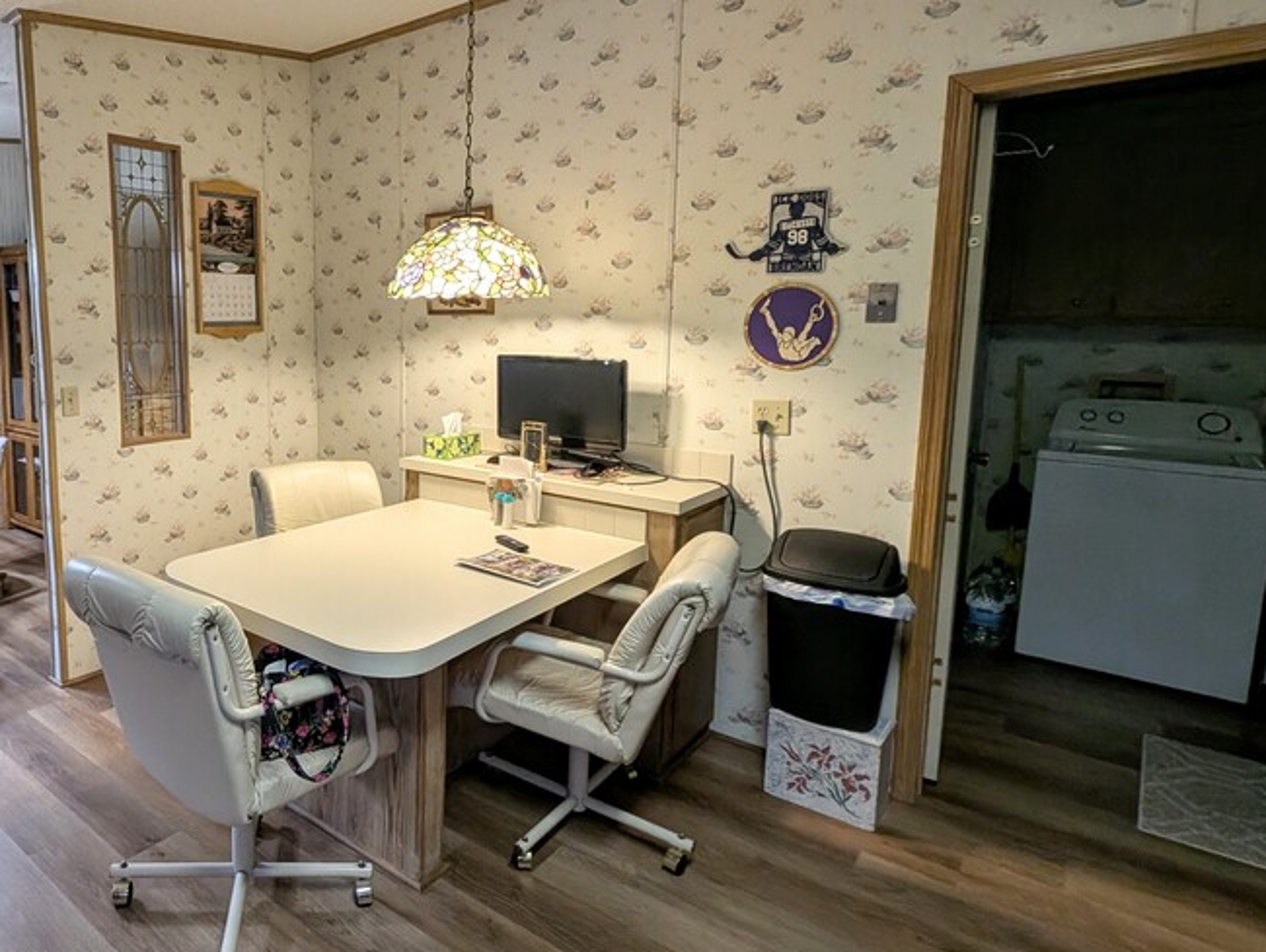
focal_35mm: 20
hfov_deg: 76.8
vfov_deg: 65.9
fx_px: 732
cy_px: 421
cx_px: 347
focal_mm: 1.95
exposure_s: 1/60
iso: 189
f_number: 2.2
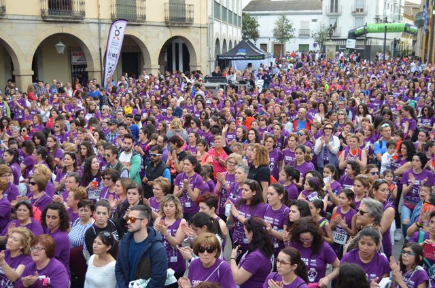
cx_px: 218
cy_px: 144
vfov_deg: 34.1
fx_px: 470
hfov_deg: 49.6
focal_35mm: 39
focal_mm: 26
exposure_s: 1/500
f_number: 4
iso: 800
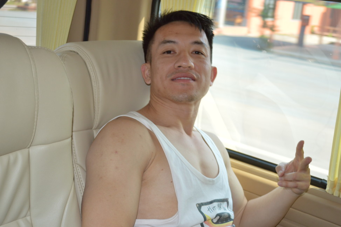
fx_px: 454
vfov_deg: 28.0
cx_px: 170
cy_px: 114
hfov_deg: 41.1
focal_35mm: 48
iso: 400
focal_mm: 32
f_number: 4.8
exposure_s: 1/125
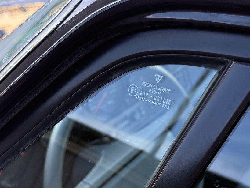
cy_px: 96
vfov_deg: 24.4
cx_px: 147
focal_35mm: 60
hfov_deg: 32.1
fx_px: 433
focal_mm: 6.76
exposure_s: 1/147
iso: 200
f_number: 1.78
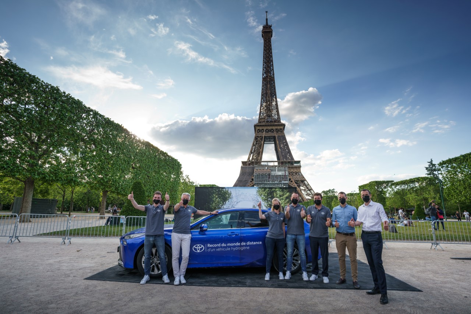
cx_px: 236
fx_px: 222
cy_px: 157
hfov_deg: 93.3
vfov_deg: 70.5
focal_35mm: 17
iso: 80
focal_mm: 17
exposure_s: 1/200
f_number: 6.3
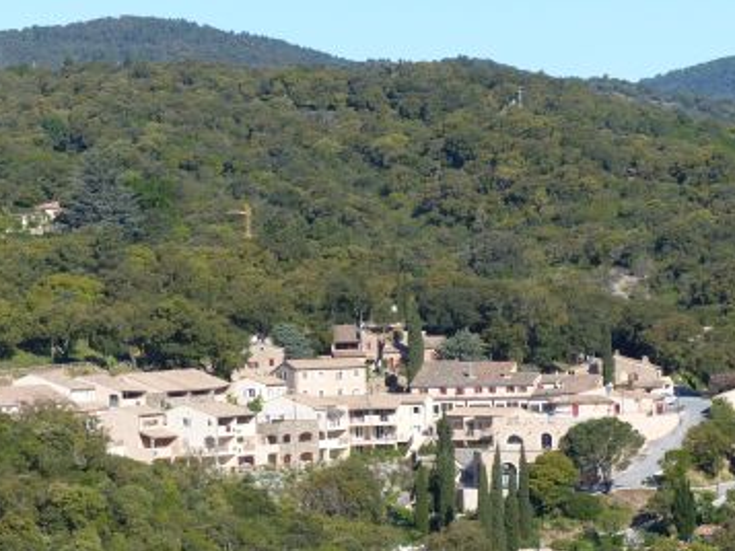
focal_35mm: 196
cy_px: 348
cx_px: 369
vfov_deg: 7.6
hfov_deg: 10.1
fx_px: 4163
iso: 100
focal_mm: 25.2
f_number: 4
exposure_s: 1/800
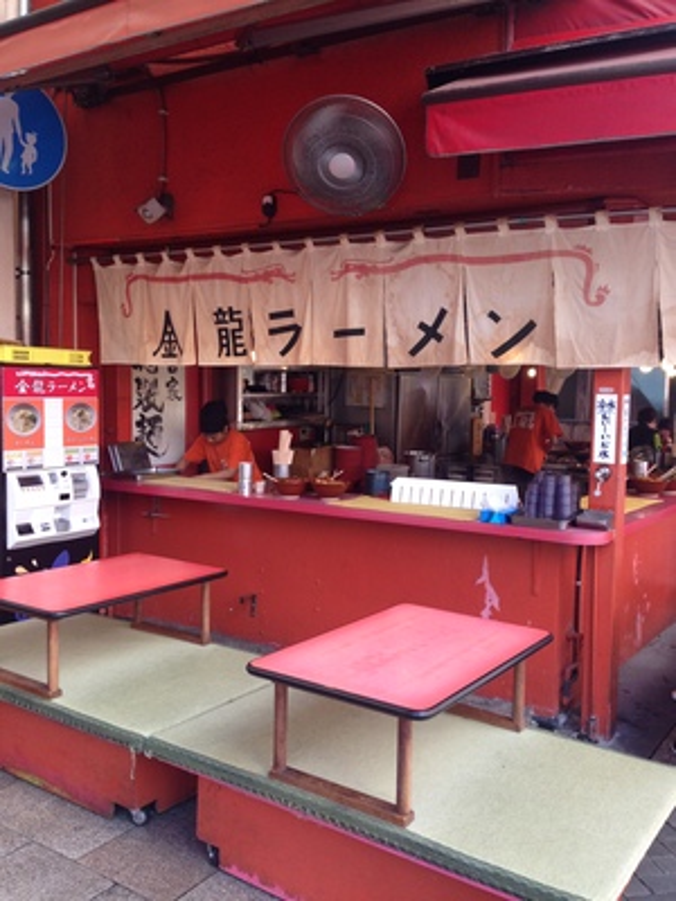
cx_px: 338
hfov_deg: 42.9
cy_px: 450
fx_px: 859
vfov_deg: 55.4
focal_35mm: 33
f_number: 2.4
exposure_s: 1/120
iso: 80
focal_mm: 4.12
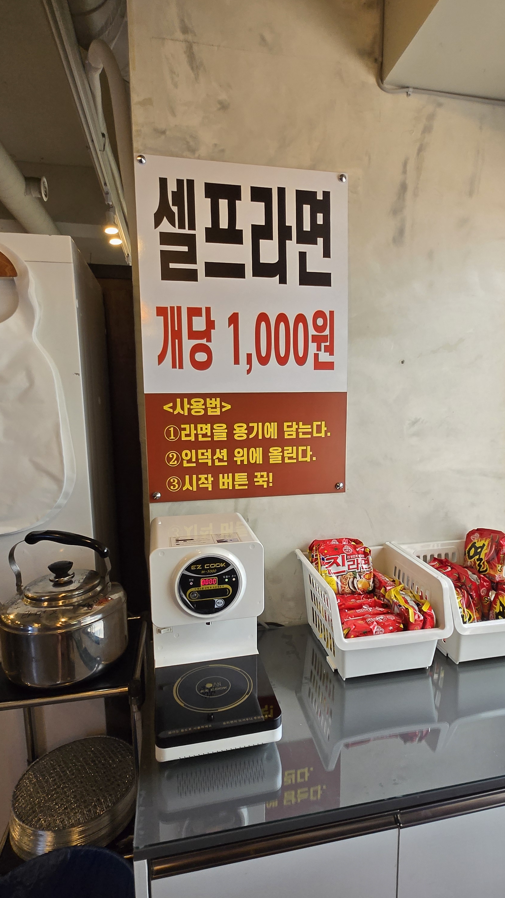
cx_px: 273
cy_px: 449
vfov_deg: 89.6
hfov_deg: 58.3
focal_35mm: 19
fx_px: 452
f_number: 2.2
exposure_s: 1/60
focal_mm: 1.7
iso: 50
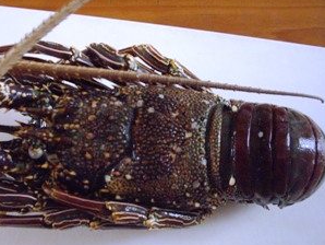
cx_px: 110
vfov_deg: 28.6
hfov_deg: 37.1
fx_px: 479
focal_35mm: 51
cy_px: 118
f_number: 2.8
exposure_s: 1/40
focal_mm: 7.9
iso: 800
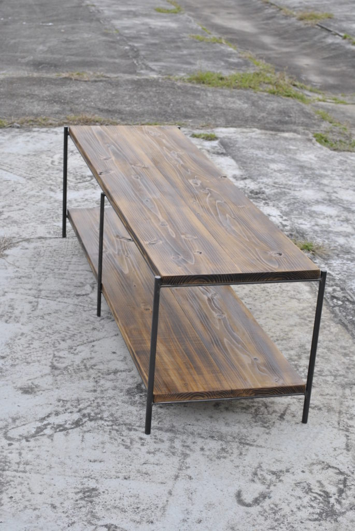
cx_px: 178
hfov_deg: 20.2
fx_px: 996
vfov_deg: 29.8
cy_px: 266
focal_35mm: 68
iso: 400
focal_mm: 45
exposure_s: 1/200
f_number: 7.1
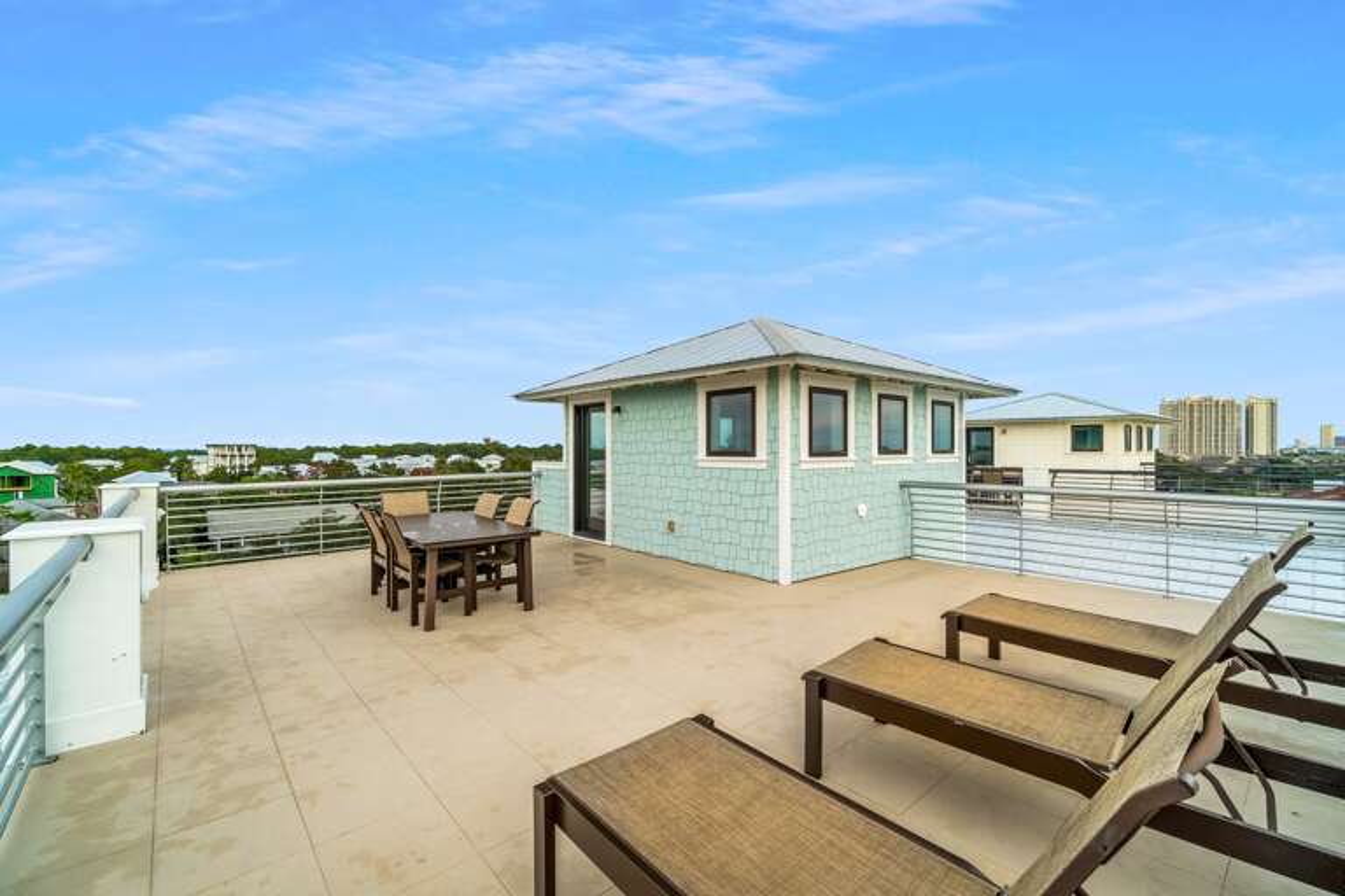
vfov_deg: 77.3
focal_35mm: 15
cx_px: 672
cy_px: 448
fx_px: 560
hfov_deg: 100.4
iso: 100
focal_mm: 10
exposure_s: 1/25
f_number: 8
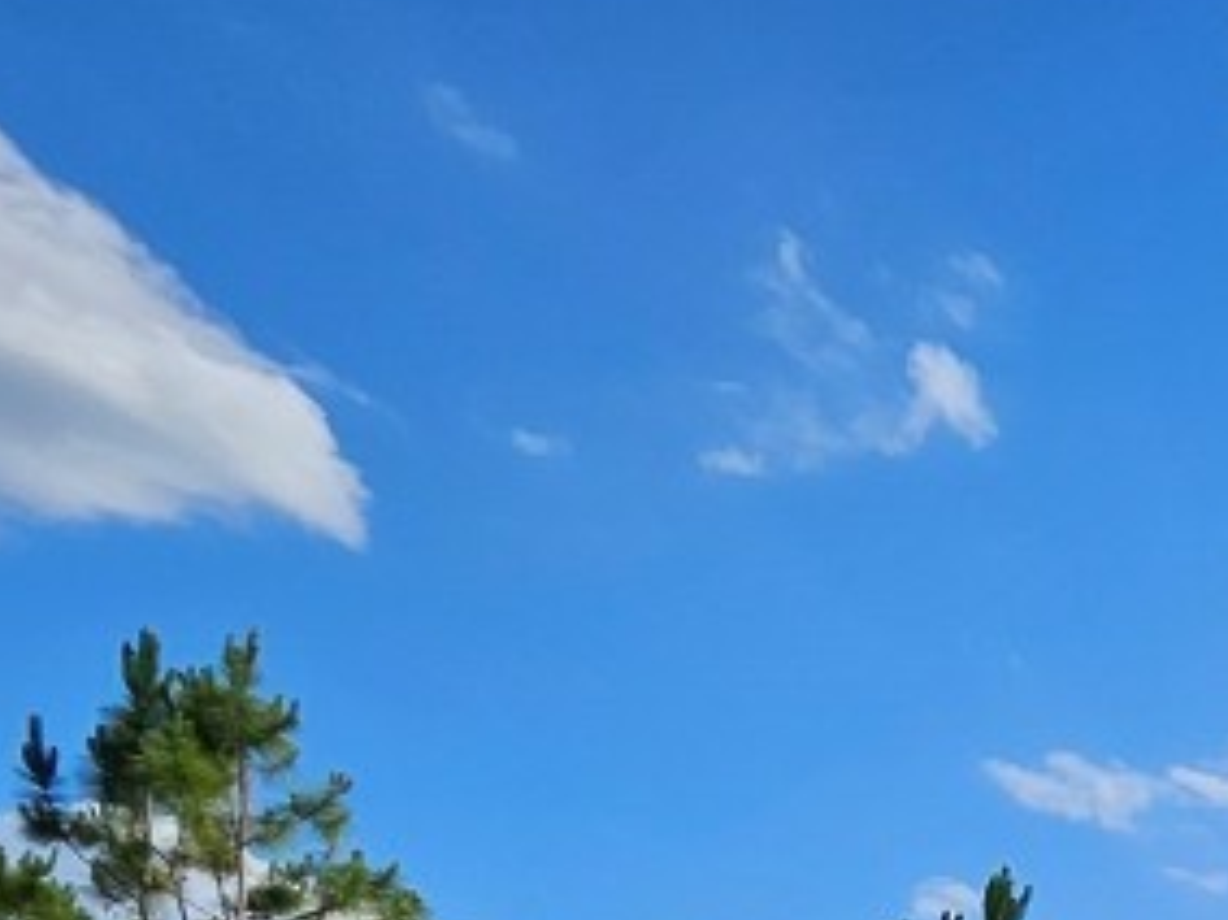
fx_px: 1667
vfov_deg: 21.7
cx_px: 2109
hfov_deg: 23.8
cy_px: 1597
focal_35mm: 47
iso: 32
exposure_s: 1/1205
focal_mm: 1.7
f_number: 2.2
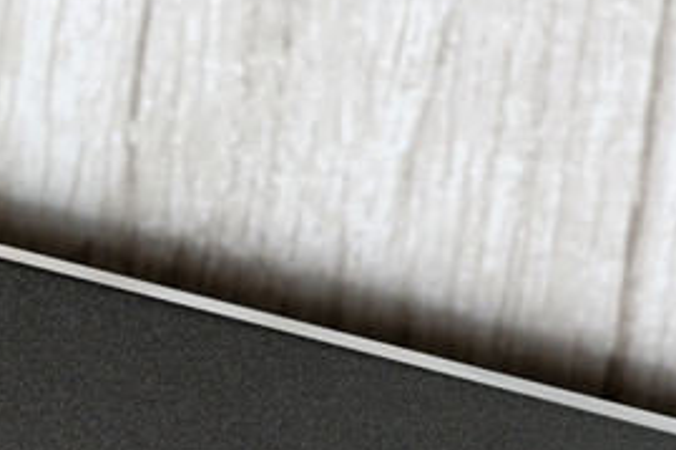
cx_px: 0
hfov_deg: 6.0
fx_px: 6437
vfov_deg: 4.0
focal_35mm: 343
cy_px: 718
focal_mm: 60
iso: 400
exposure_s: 1/300
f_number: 4.5
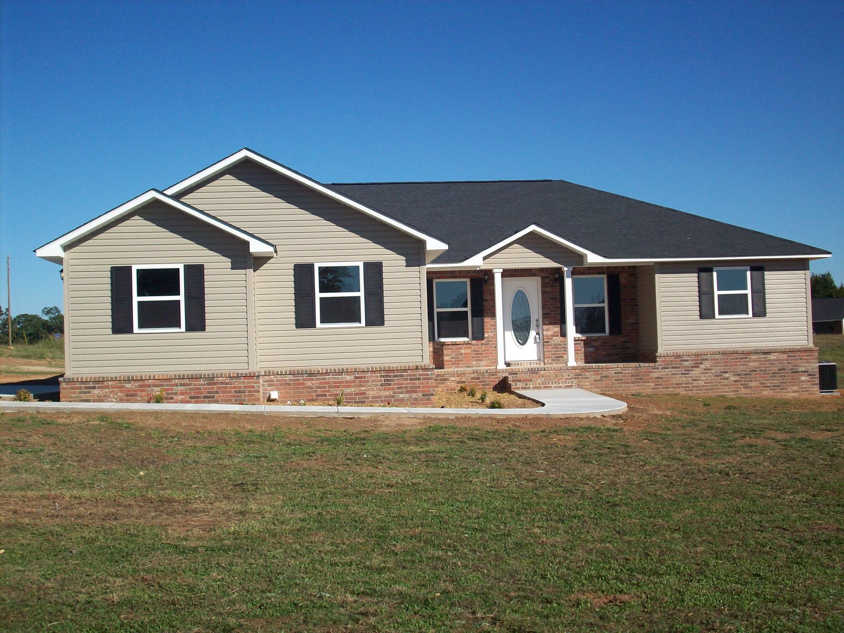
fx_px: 1122
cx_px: 422
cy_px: 316
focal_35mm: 46
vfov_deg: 31.5
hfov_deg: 41.2
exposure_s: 1/538
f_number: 6.3
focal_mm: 7.6
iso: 80
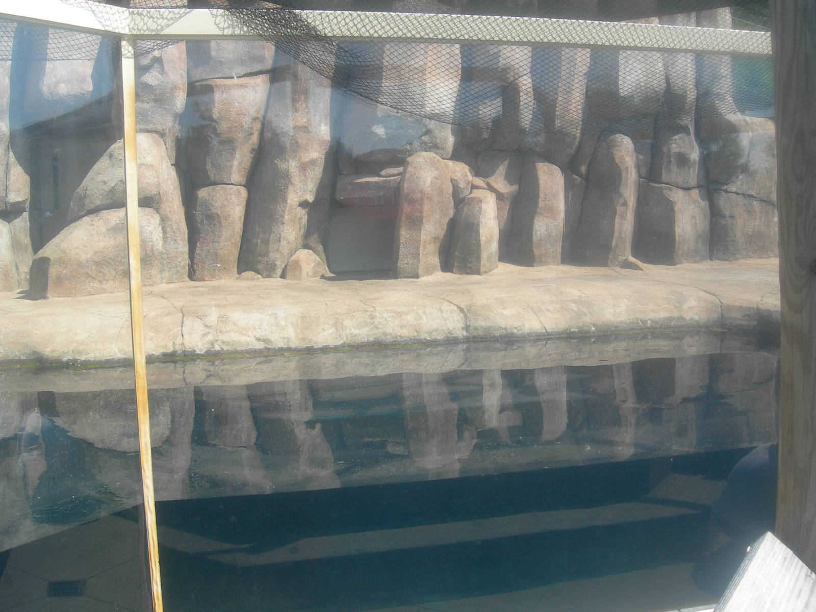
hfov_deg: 49.0
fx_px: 896
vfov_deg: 37.7
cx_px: 408
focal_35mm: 38
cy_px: 306
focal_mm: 7.8
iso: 50
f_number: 4.8
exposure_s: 1/210
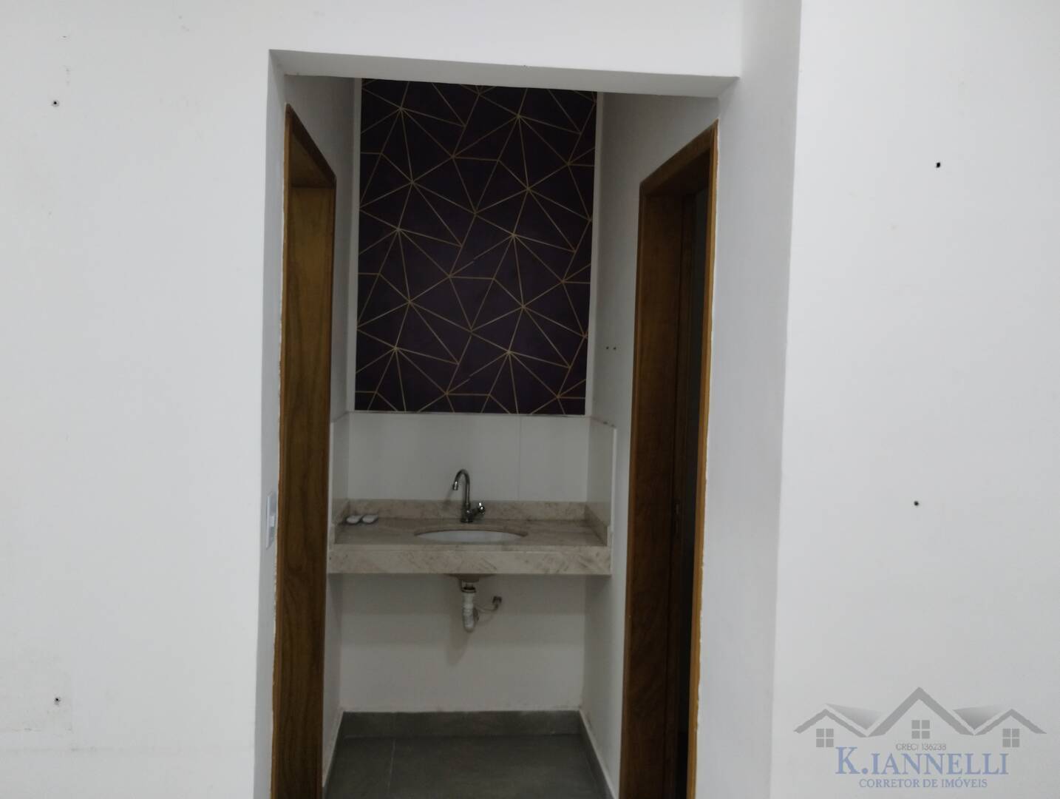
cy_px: 400
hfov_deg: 63.4
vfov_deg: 49.9
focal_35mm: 28
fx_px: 859
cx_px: 530
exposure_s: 1/40
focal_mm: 4.27
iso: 422
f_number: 1.8
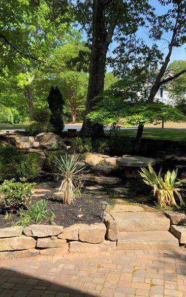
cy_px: 145
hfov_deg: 30.5
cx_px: 94
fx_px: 341
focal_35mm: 42
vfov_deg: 47.2
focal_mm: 3
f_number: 1.8
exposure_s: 1/574
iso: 16
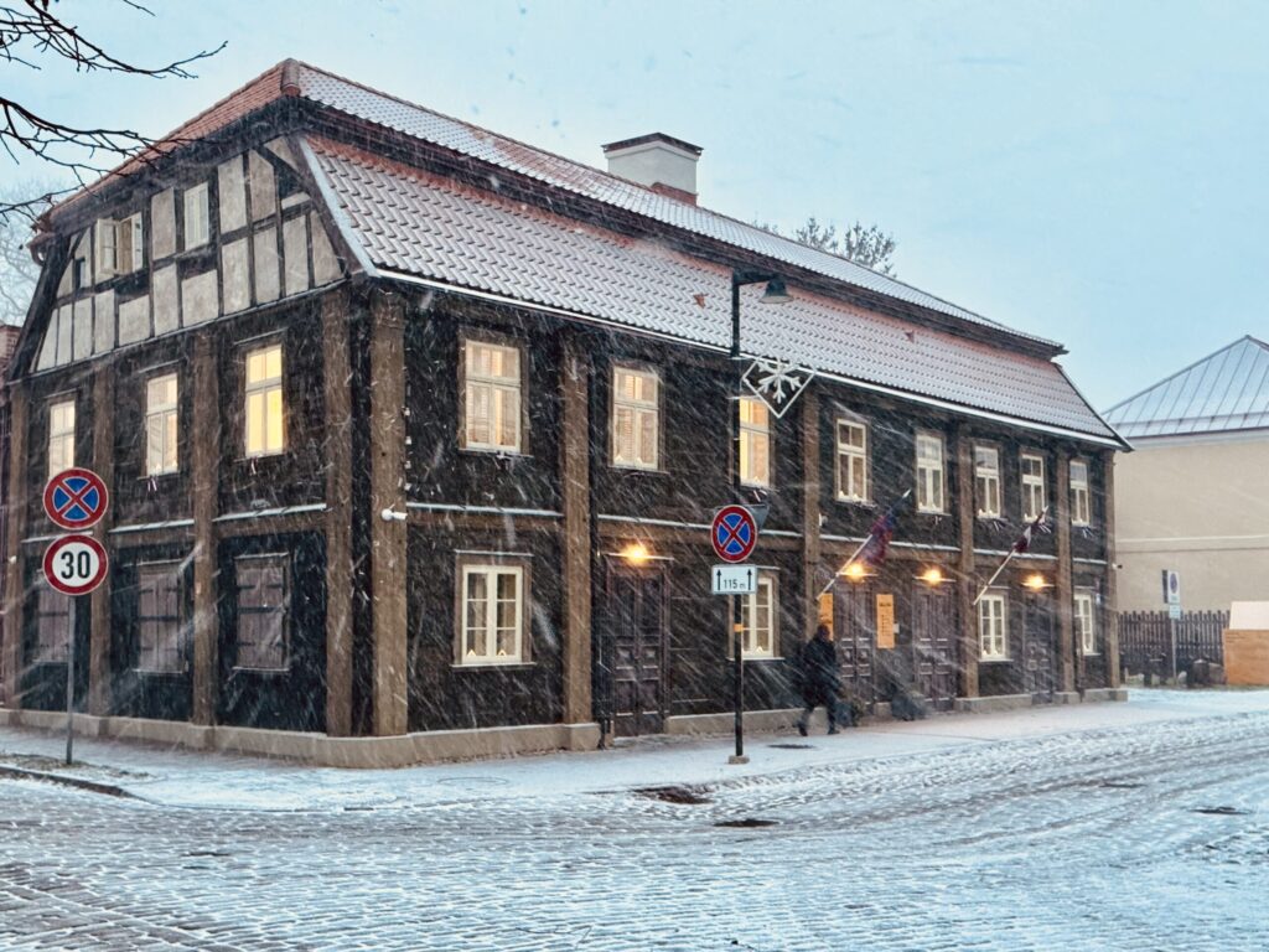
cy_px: 476
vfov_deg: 30.3
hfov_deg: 39.7
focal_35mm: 48
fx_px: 1760
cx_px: 634
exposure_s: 1/40
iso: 500
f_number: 1.78
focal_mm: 6.76
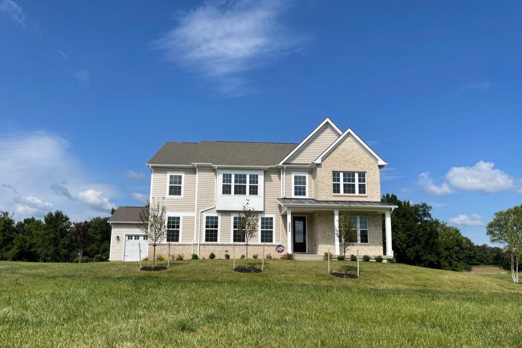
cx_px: 256
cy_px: 199
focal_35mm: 28
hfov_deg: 65.5
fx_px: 406
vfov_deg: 46.3
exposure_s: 1/5051
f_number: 1.6
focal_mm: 4.2
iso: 32
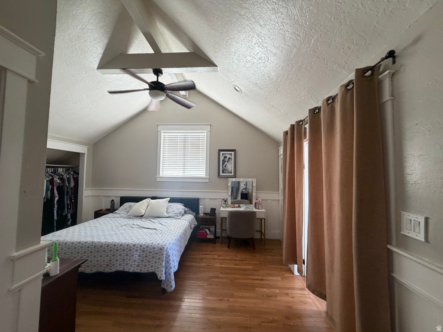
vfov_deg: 85.7
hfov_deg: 102.1
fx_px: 179
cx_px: 222
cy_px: 166
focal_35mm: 14
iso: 250
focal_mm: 2.22
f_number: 2.2
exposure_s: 1/60
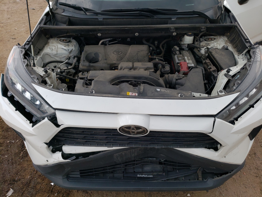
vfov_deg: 53.1
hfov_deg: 67.3
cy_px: 98
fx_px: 197
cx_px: 131
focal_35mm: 26
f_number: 1.5
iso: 50
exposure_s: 1/556
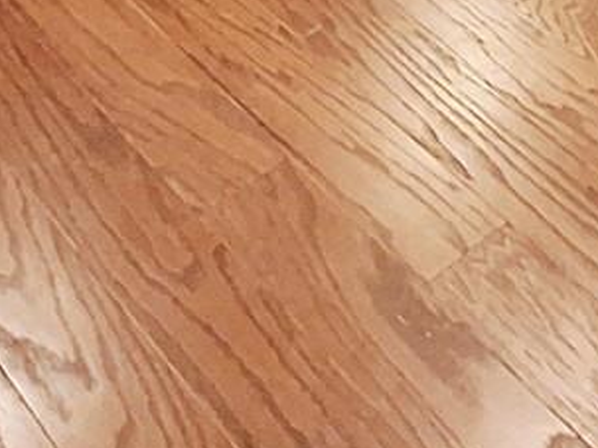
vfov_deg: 12.5
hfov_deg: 21.2
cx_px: 657
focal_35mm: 88
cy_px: -679
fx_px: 1520
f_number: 2.2
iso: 400
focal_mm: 1.74
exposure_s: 1/24
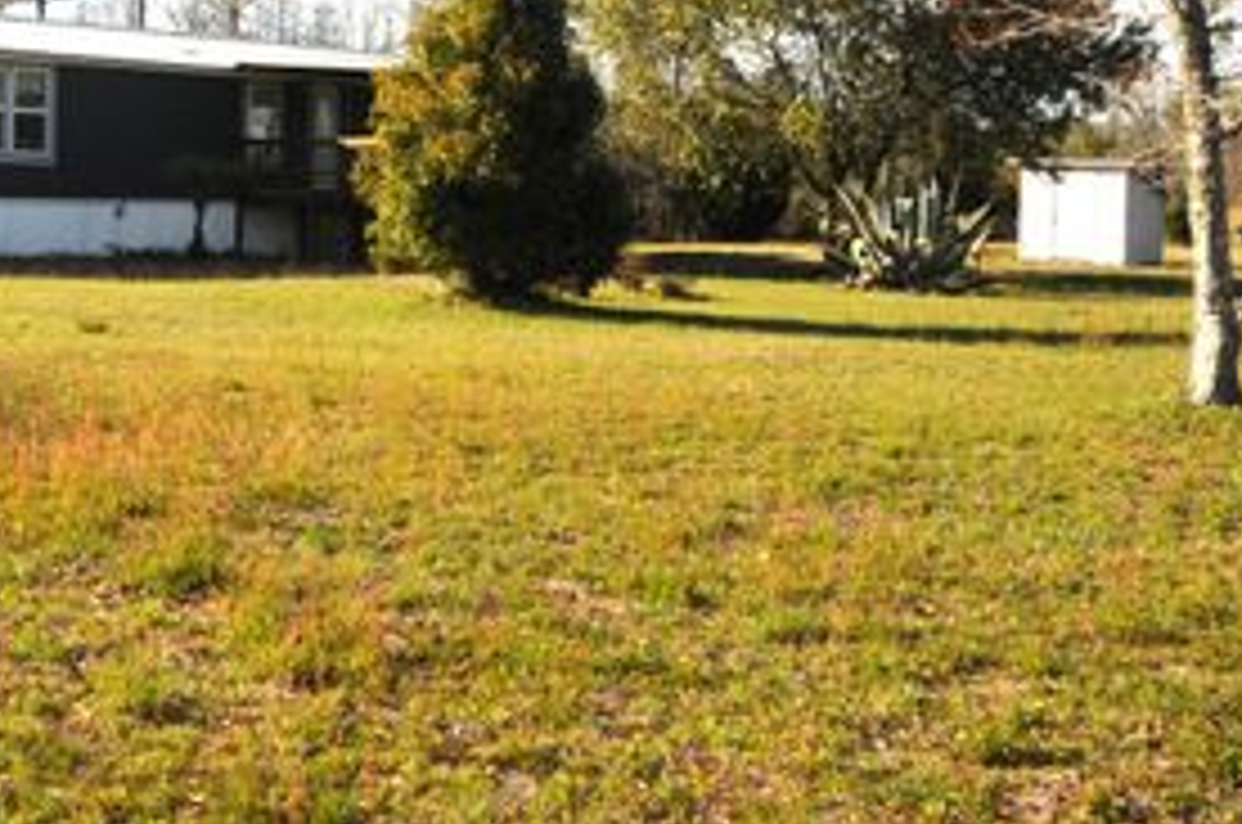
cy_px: 108
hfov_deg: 38.5
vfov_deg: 26.6
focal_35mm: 49
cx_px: 202
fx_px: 1688
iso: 400
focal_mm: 18
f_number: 16
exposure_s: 1/250
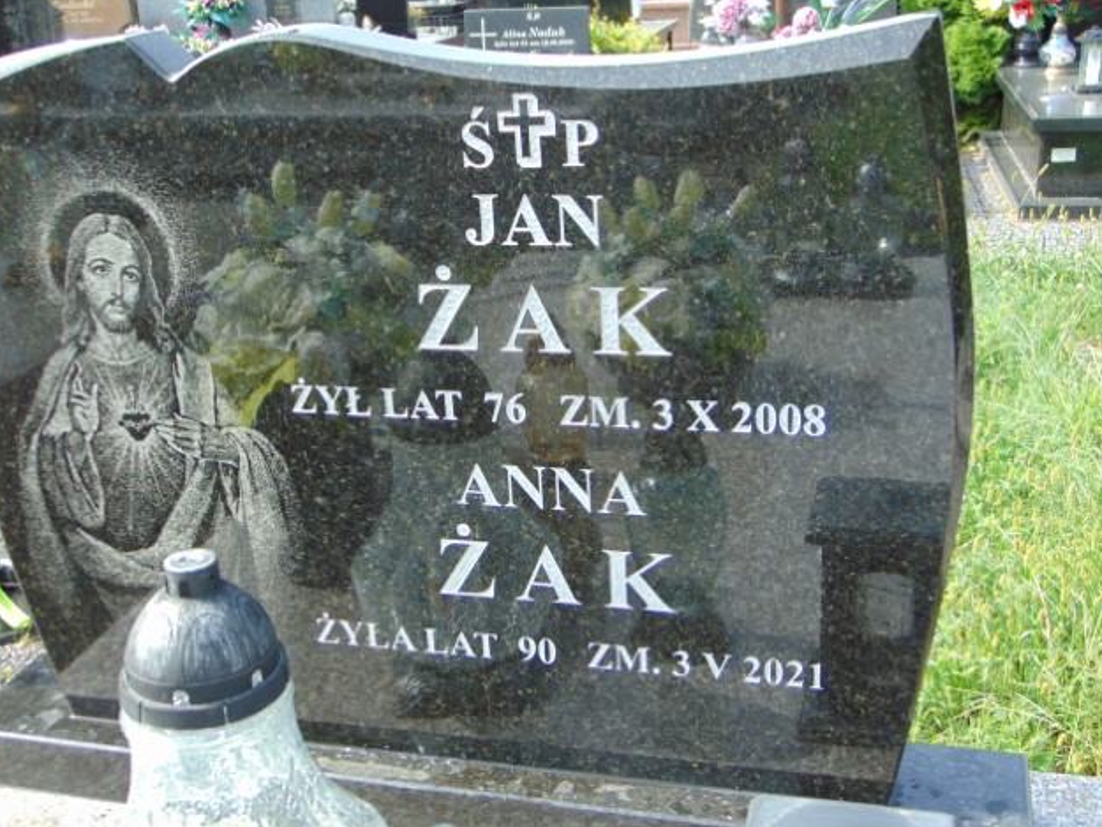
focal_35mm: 43
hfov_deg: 43.8
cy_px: 406
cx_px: 548
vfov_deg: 33.6
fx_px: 1369
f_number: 3.3
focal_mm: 7.6
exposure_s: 1/200
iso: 80
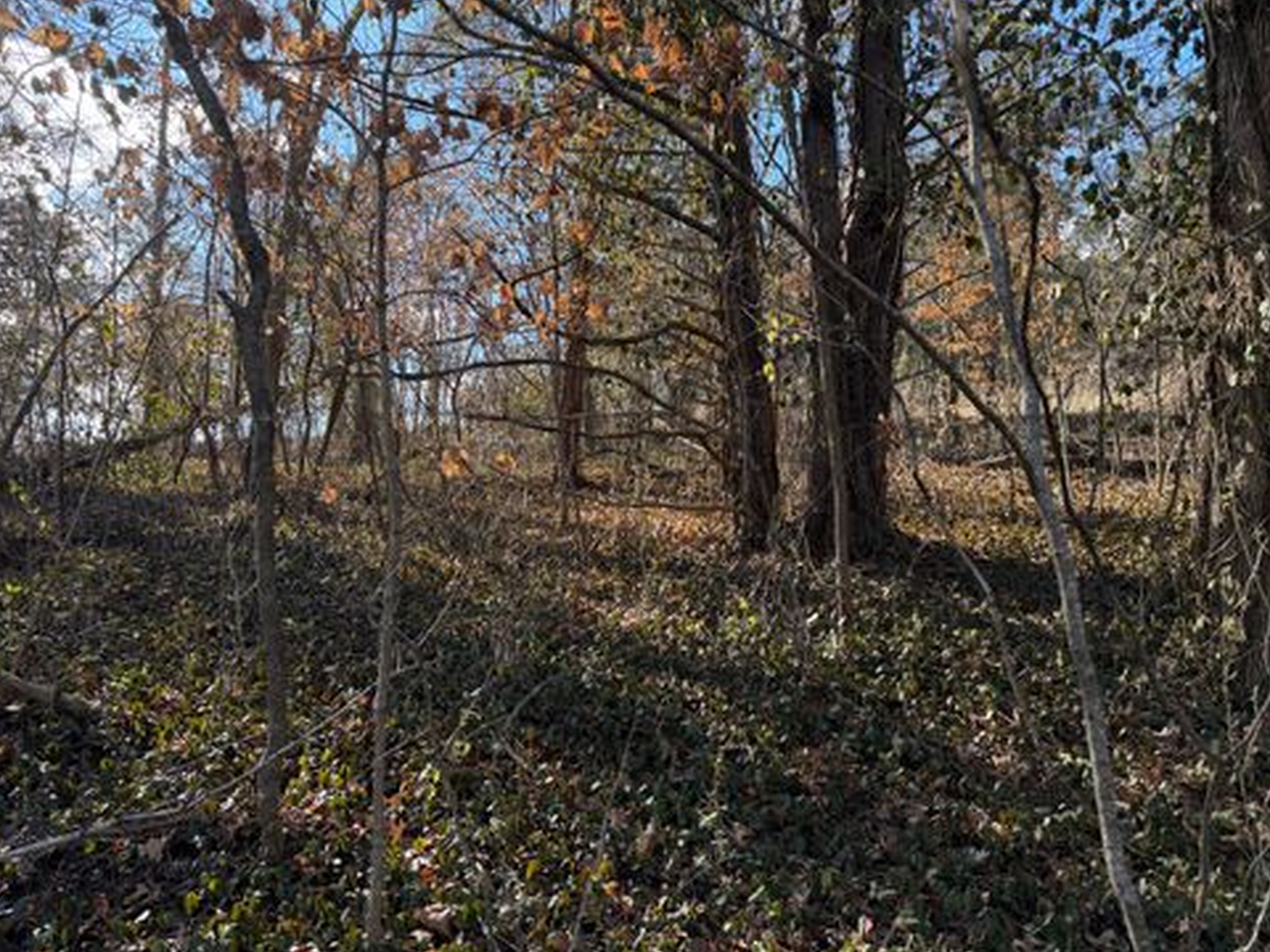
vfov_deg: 54.9
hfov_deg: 69.4
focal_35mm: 25
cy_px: 461
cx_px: 638
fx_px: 917
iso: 100
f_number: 1.78
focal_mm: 6.76
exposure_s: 1/497
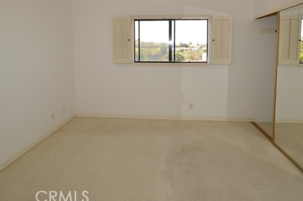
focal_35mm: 21
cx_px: 159
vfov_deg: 57.9
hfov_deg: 81.2
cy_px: 66
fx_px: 176
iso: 200
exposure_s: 1/125
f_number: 5.6
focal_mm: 10
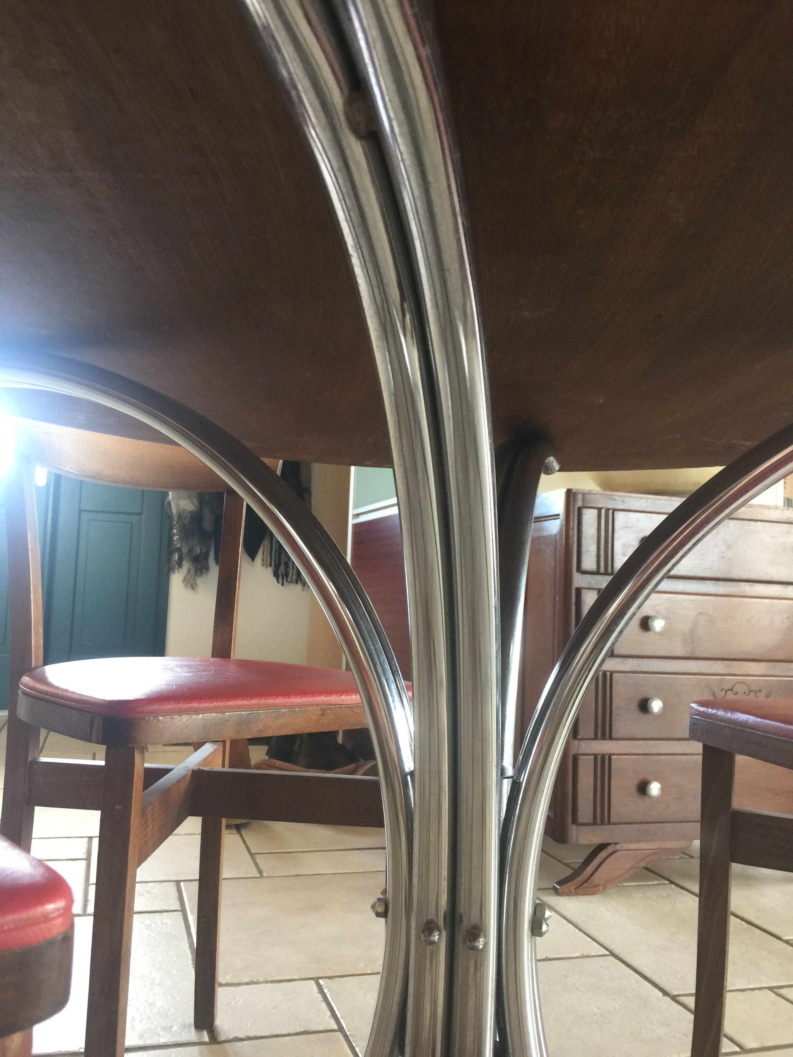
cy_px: 528
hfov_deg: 48.2
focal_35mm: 29
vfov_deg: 61.7
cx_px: 396
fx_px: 886
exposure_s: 1/17
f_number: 2.2
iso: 64
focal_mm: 4.15
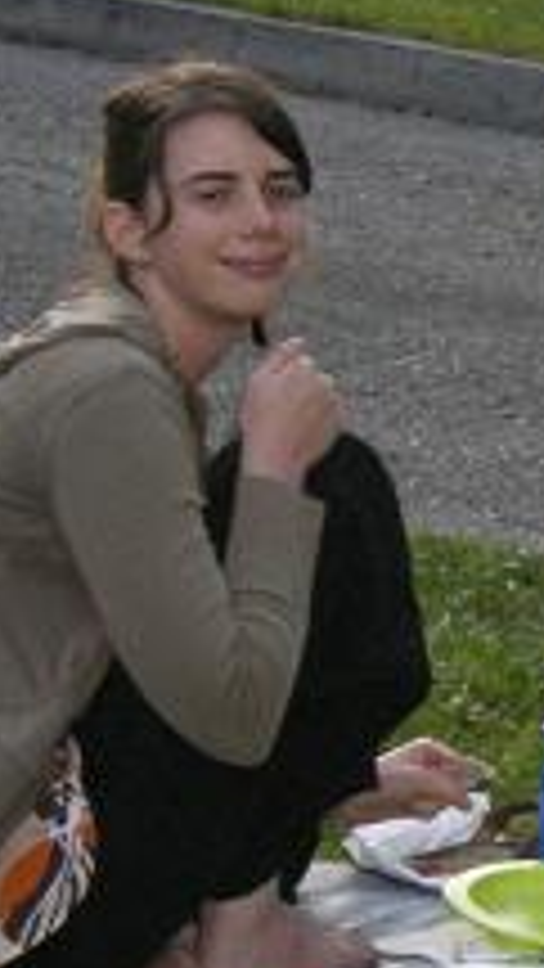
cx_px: 1079
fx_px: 5973
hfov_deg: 5.1
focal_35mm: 233
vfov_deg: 9.3
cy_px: 473
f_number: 5.1
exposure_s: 1/80
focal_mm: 14.3
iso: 400
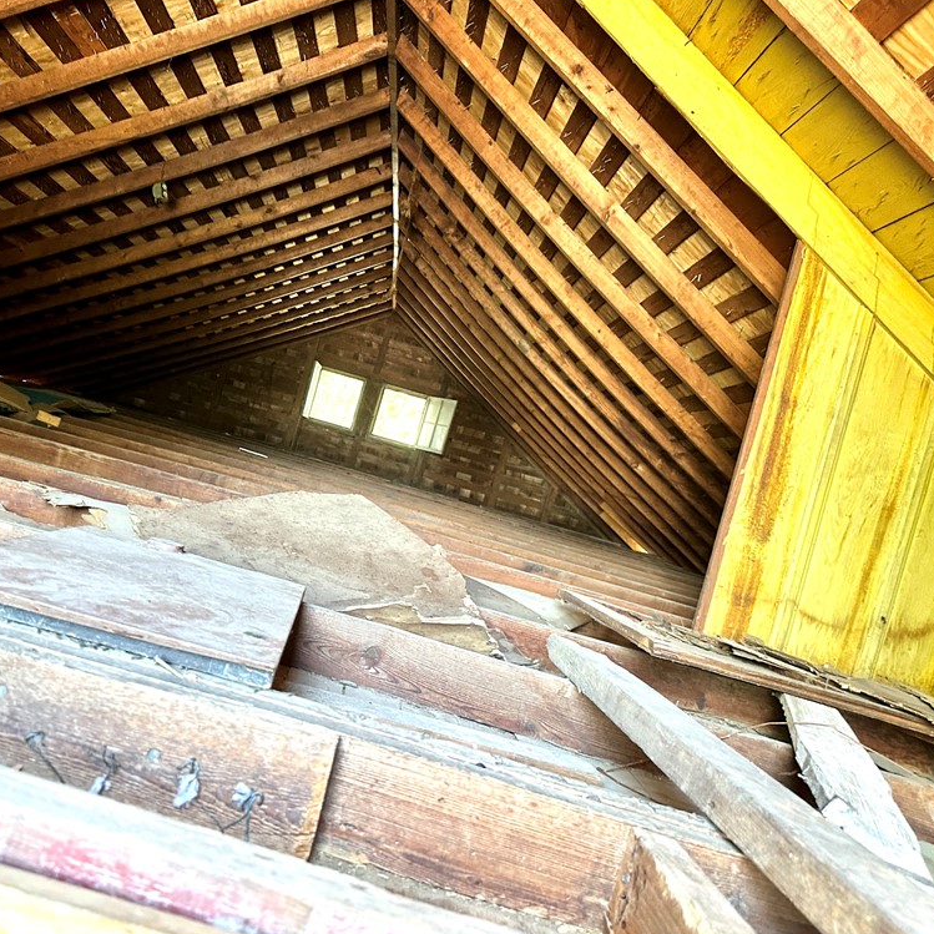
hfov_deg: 55.2
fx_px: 885
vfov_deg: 55.6
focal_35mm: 29
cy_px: 465
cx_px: 374
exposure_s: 1/60
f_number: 1.78
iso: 400
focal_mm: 6.86
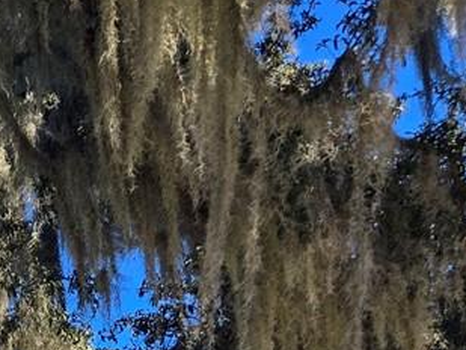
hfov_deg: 15.4
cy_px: 766
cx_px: -204
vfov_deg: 11.0
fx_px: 1603
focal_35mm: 119
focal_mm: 5.4
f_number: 1.8
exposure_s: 1/761
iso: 25
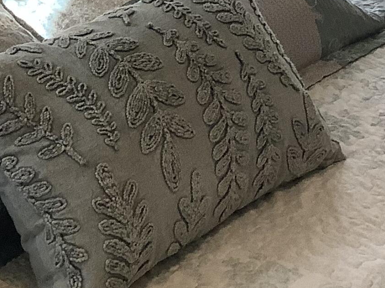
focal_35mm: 111
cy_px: -210
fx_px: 1234
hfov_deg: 17.7
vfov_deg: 12.3
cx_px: 115
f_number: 2.4
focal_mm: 3.3
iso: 64
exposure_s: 1/50
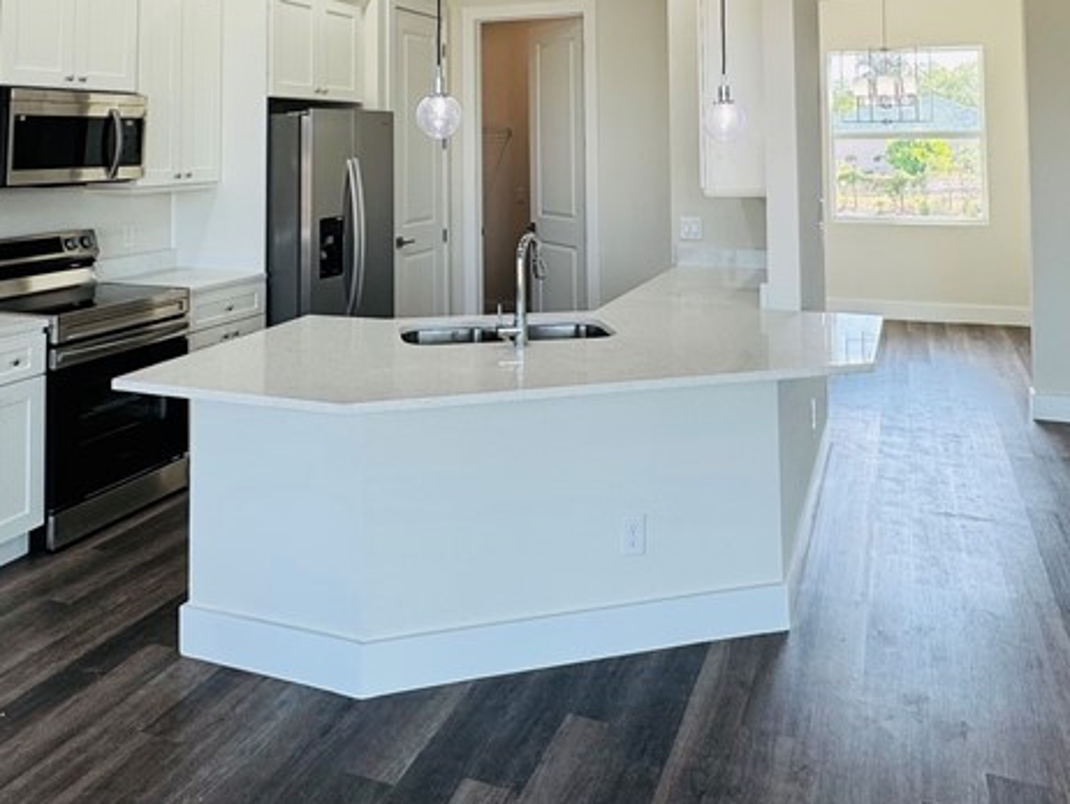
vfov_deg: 42.0
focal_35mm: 31
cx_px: 514
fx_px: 959
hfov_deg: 58.3
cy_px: 90
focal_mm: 2.22
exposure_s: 1/120
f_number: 2.2
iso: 64
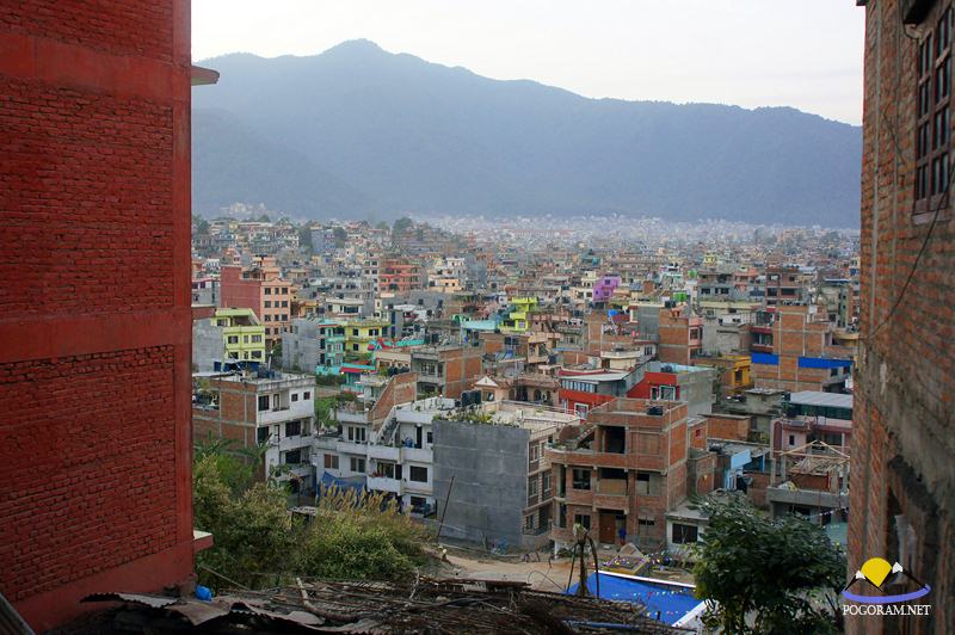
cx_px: 478
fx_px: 1113
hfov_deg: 46.4
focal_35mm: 42
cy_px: 318
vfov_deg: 31.8
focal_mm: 28
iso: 640
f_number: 4.5
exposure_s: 1/50
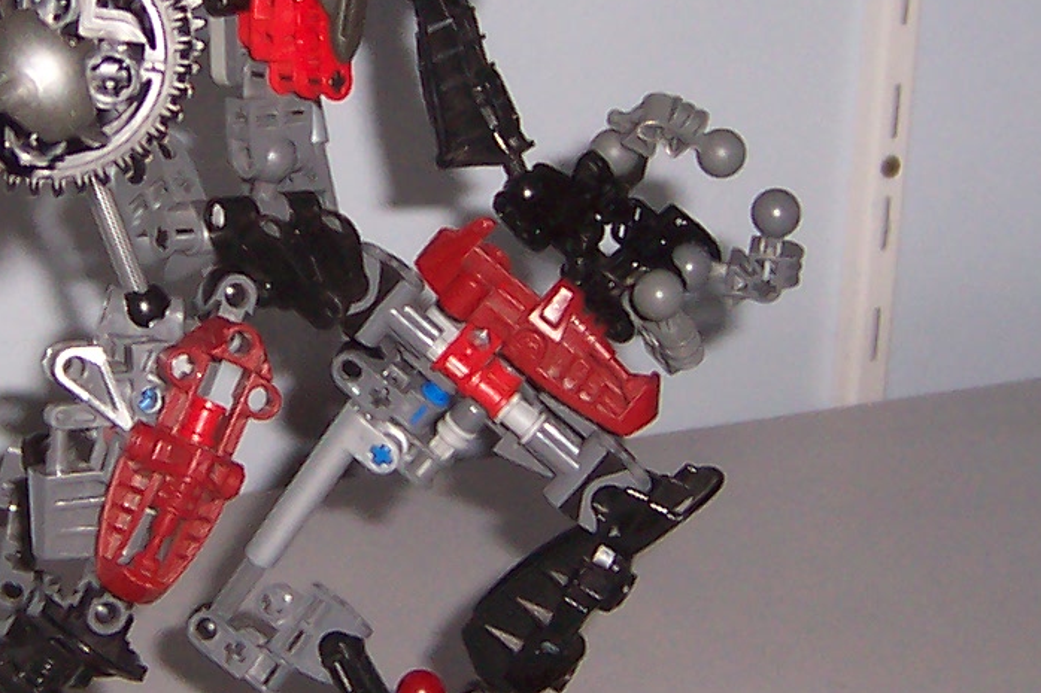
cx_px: 234
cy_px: 273
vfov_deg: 12.6
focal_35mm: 109
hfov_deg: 18.6
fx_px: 3151
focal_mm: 5.6
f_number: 2.8
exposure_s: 1/60
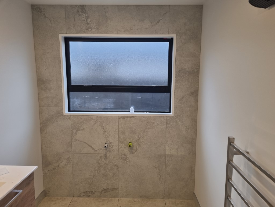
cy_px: 104
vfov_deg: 53.1
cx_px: 138
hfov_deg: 67.3
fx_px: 207
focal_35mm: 26
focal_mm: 5.4
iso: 80
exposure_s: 1/100
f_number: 1.8
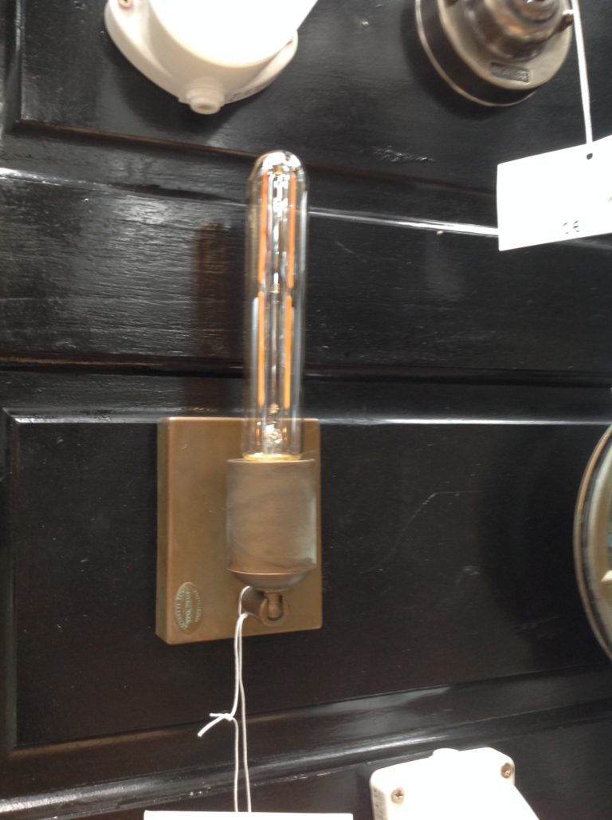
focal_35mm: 35
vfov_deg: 52.7
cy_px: 410
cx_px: 306
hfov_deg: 40.6
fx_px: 827
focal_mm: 4.28
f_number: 2.4
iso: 100
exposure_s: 1/15
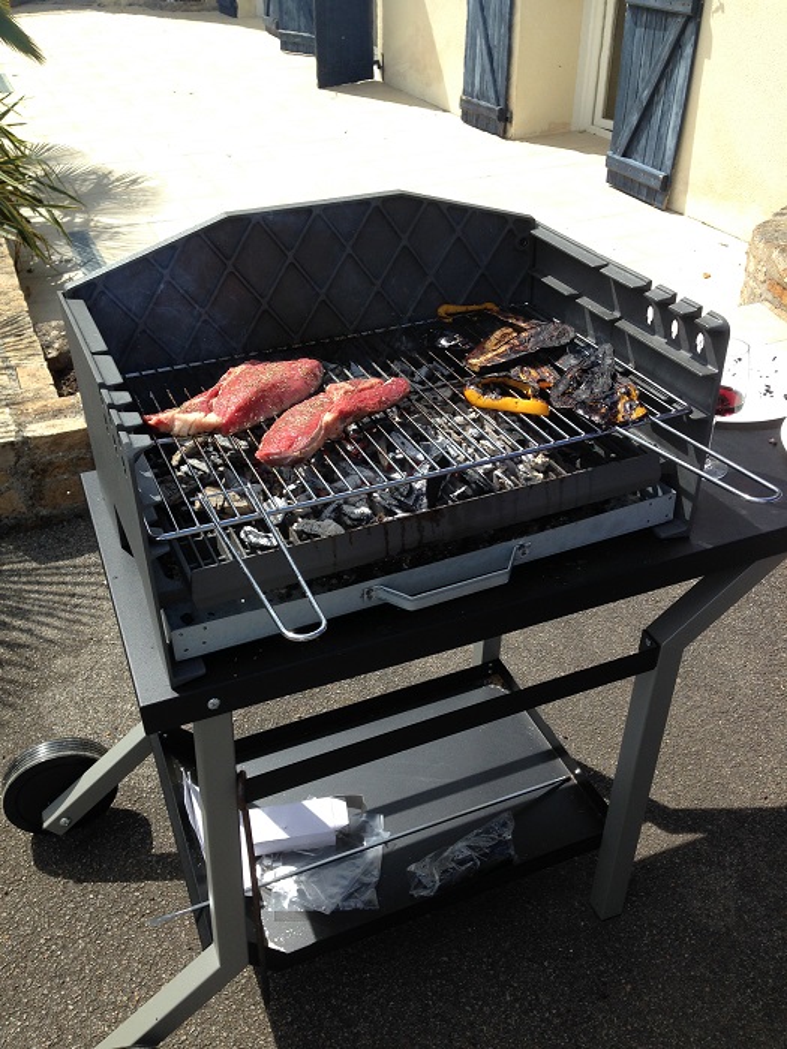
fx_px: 1000
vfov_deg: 55.4
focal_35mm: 33
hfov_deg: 42.9
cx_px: 394
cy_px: 524
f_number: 2.4
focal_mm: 4.12
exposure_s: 1/1130
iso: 50
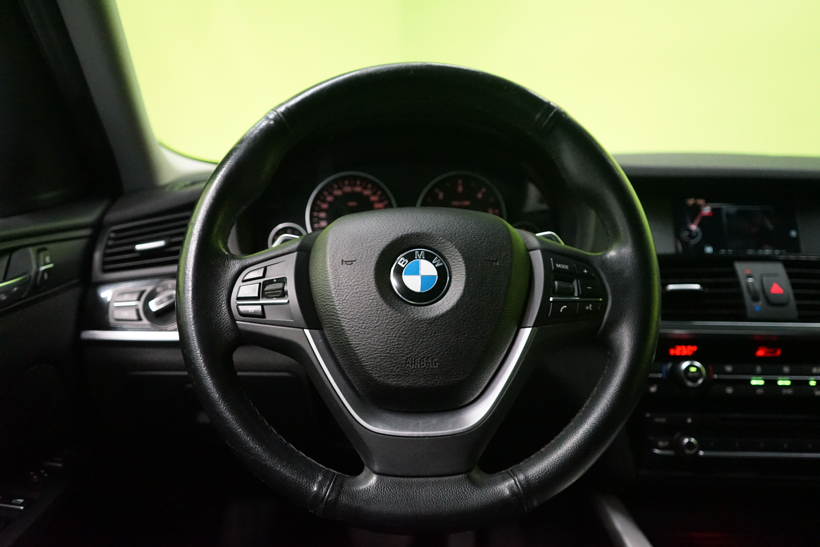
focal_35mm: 29
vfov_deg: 45.0
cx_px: 410
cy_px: 274
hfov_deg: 63.7
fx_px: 661
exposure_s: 1/60
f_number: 3.5
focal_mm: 29
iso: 6400
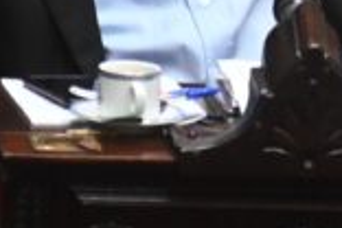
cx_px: 329
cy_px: -81
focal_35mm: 1541
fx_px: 14638
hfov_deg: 1.3
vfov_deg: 0.9
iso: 4000
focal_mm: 200
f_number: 2.8
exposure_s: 1/500
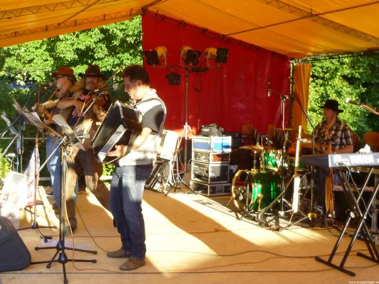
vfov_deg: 54.9
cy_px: 142
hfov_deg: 69.4
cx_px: 190
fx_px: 274
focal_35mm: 25
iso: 200
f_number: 3.1
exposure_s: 1/200
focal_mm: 4.5
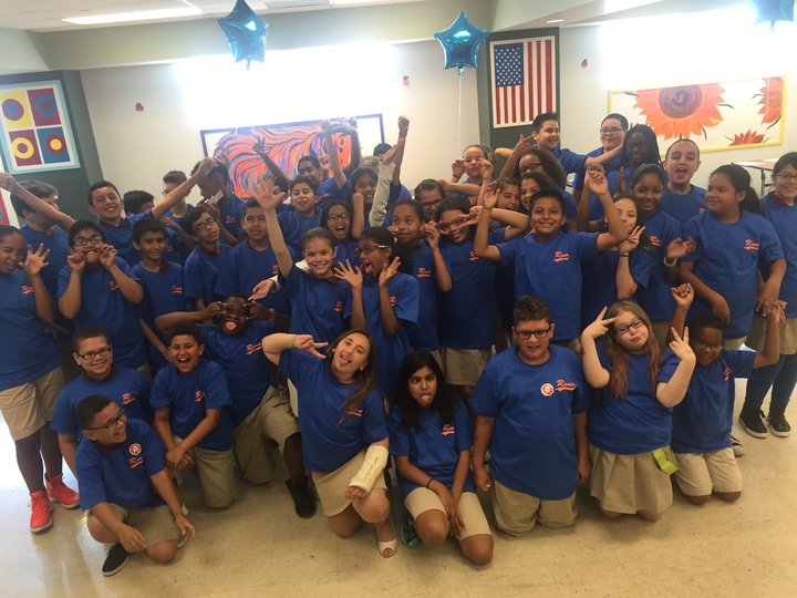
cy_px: 299
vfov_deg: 48.2
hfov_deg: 61.7
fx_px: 668
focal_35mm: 29
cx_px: 398
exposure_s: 1/30
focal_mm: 4.15
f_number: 2.2
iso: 50
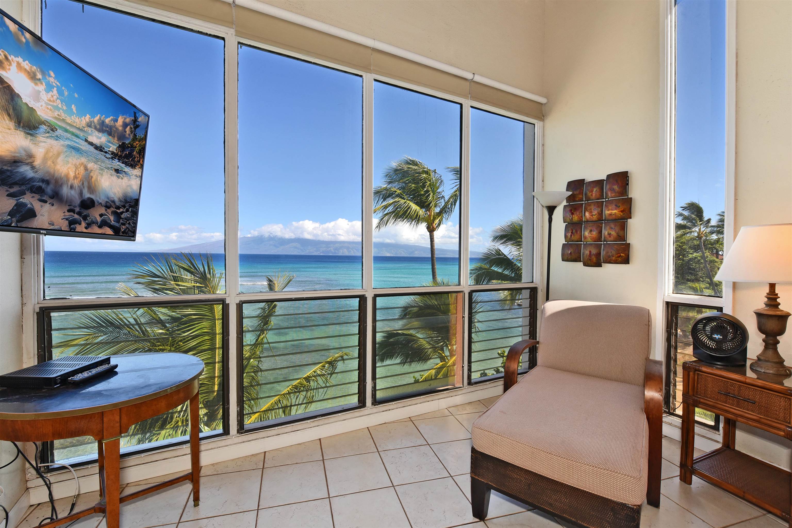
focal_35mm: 15
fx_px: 330
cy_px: 264
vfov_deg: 77.4
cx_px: 396
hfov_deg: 100.4
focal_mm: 15
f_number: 16
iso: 1800
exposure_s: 1/60
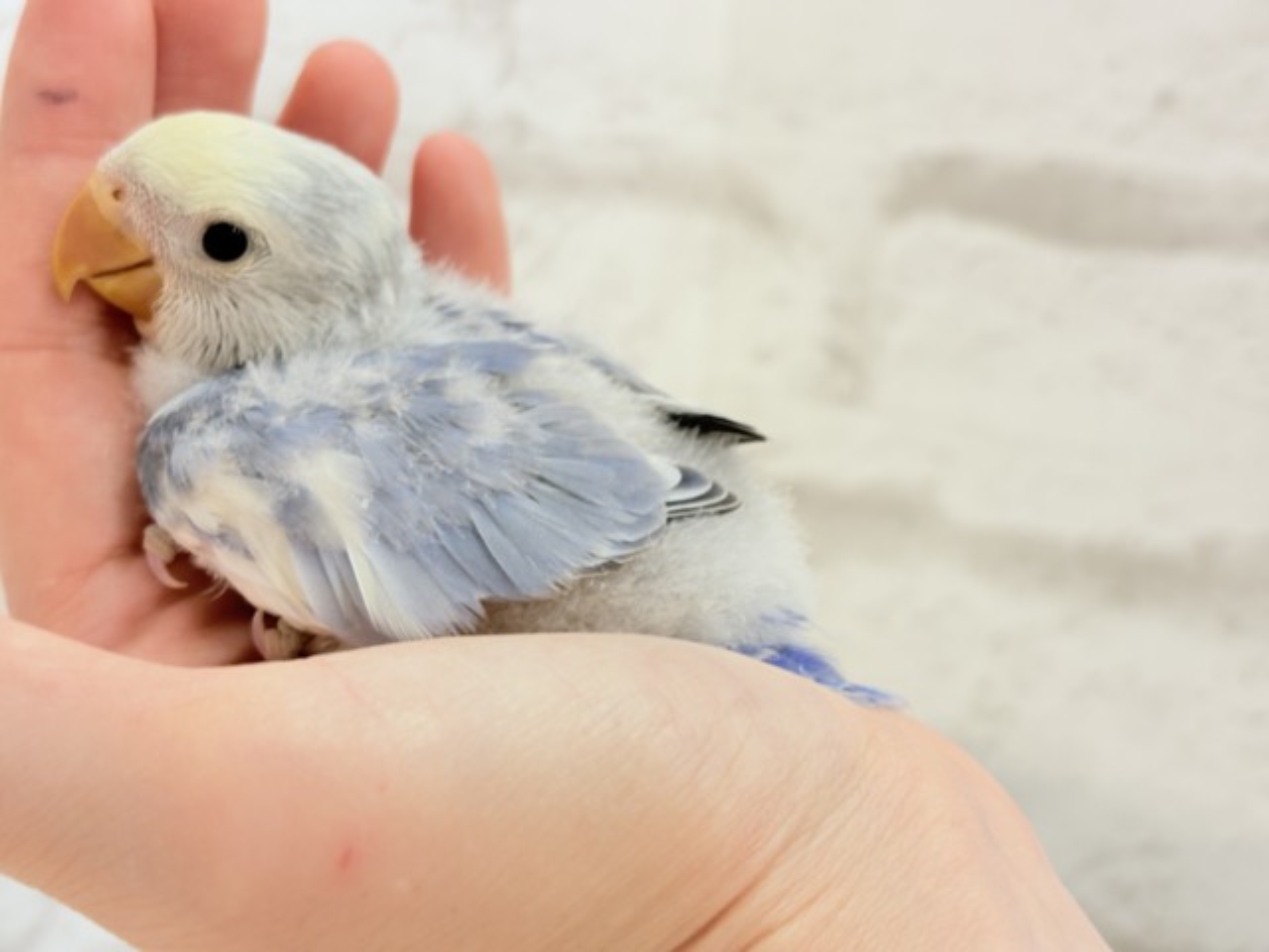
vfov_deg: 28.0
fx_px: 1906
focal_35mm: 52
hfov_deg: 36.8
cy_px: 476
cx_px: 634
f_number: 1.6
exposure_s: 1/50
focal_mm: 5.96
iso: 40
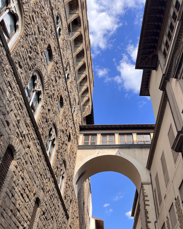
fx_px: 230
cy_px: 115
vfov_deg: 52.8
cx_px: 107
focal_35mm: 34
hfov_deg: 43.2
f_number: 1.6
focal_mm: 5.1
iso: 50
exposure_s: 1/992
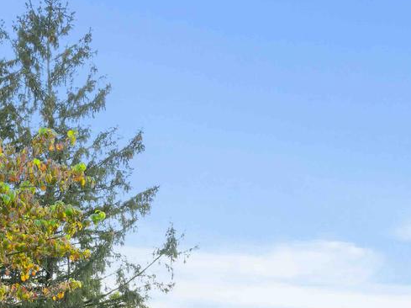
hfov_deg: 14.8
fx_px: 1578
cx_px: 254
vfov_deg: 10.6
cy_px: 499
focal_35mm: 133
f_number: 8
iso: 64
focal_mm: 33
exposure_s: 1/8
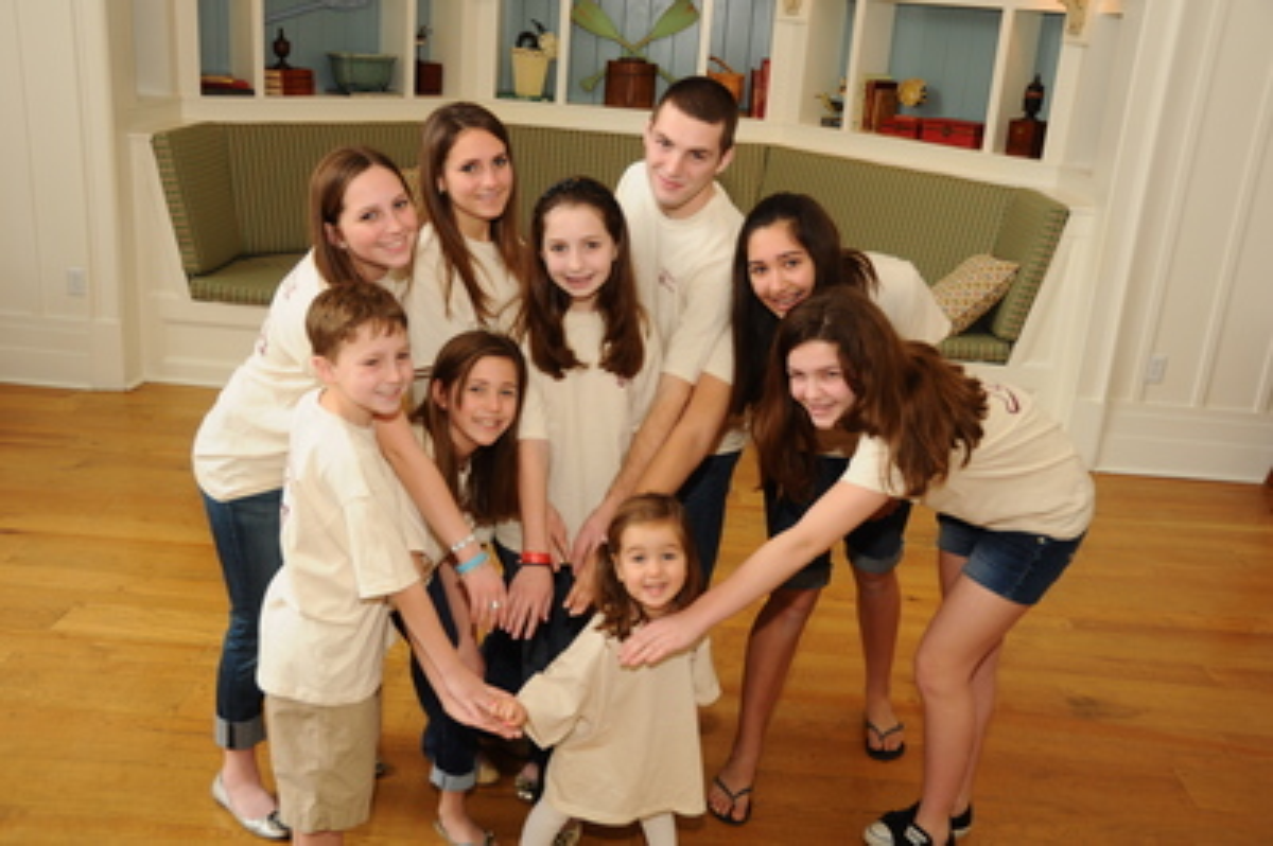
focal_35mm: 36
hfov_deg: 53.2
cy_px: 423
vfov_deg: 36.8
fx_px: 1272
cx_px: 636
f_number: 4.5
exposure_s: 1/60
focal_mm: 24
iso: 250
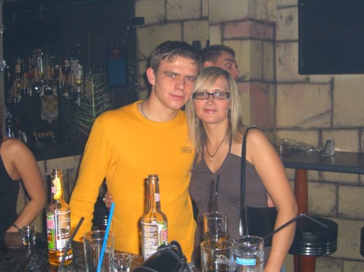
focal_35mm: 48
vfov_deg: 30.3
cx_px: 185
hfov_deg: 39.7
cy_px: 133
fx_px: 505
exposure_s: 1/60
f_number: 3.1
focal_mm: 9.5
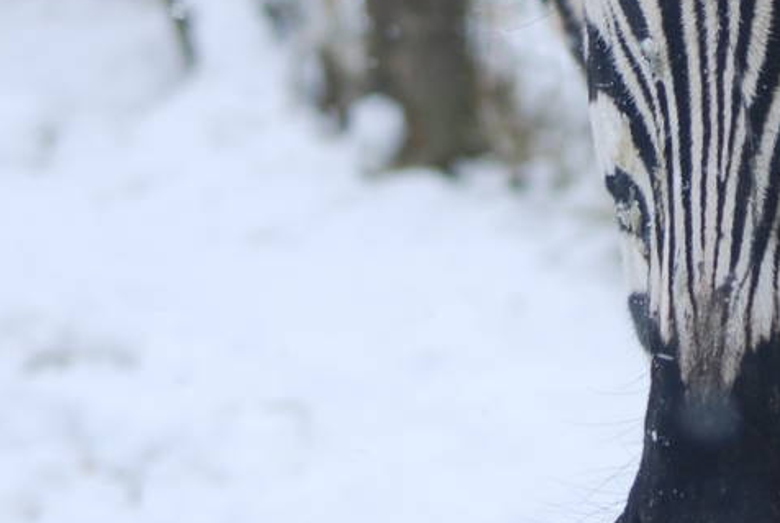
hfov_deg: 5.2
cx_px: 849
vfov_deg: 3.5
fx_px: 8528
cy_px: -142
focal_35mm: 393
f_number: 4.5
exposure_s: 1/320
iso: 200
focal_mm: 78
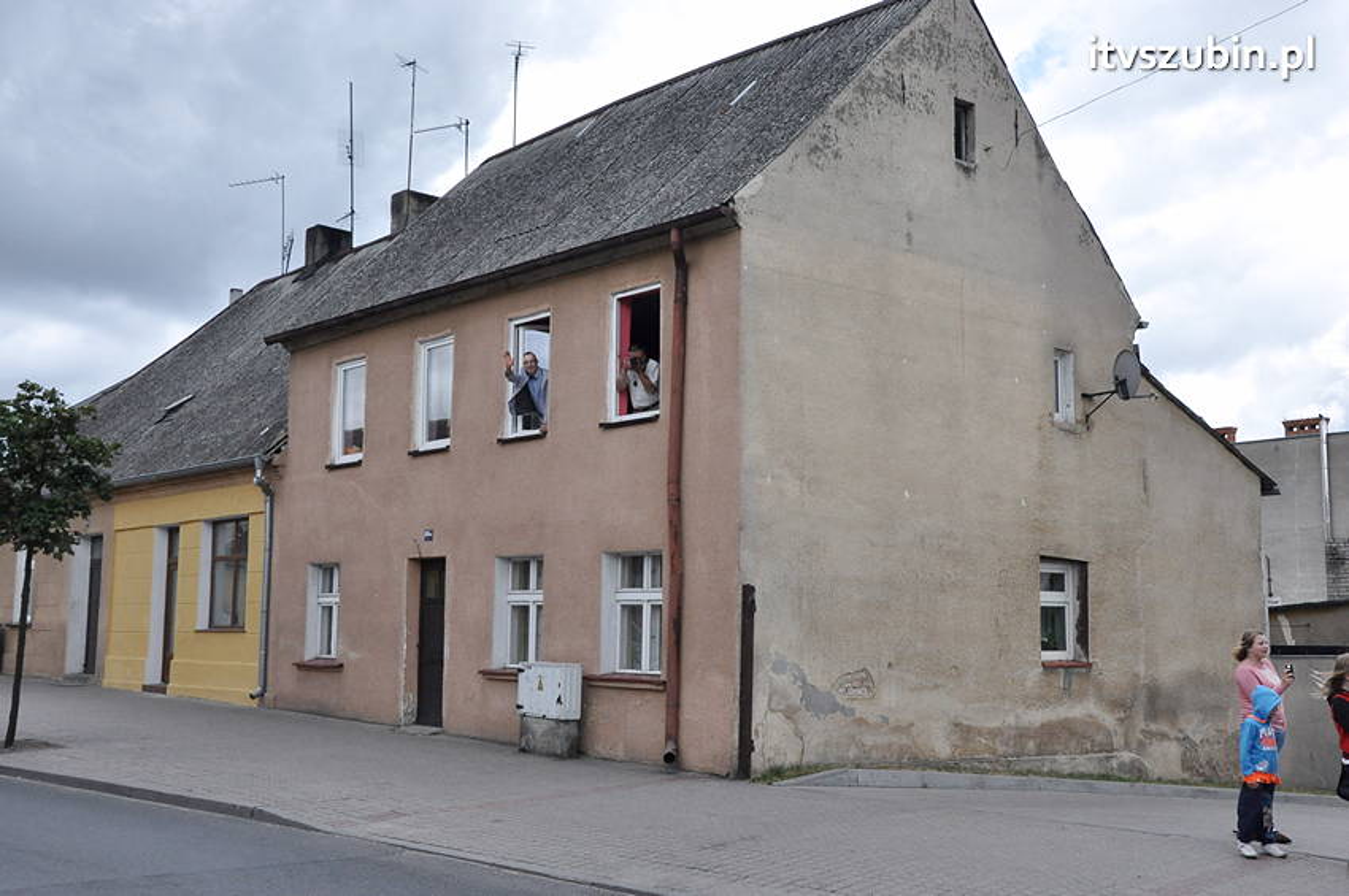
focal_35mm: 38
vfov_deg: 35.4
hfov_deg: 51.3
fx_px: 1404
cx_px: 674
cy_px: 448
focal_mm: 25
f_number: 11
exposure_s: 1/800
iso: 1250
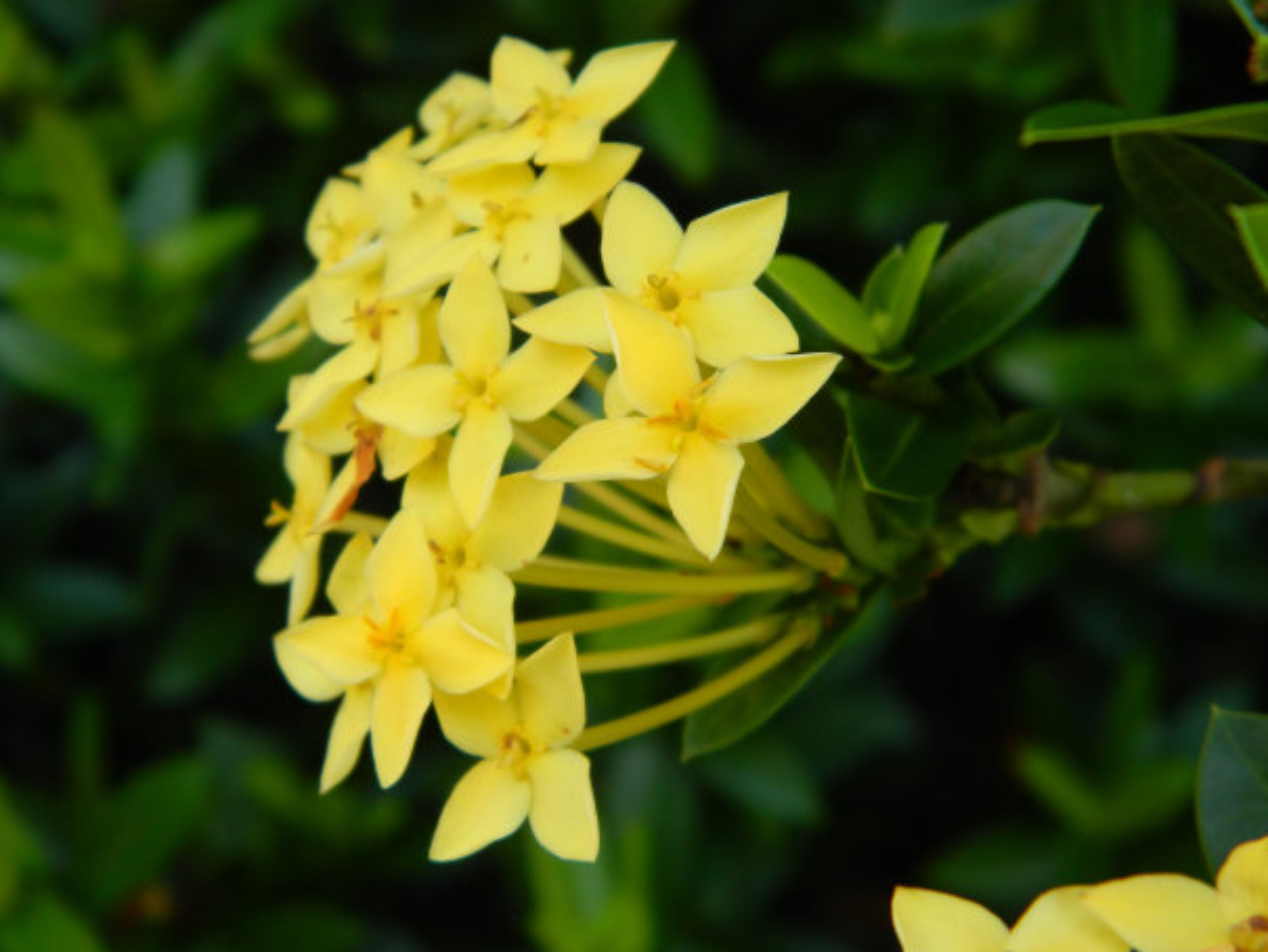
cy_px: 479
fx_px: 3114
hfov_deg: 23.0
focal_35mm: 85
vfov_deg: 17.4
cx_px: 639
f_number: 4.2
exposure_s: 1/80
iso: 80
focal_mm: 15.1
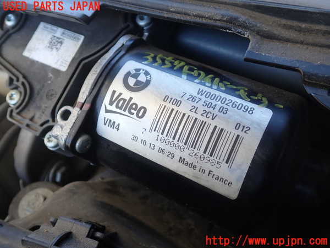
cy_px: 124
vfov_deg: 44.2
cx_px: 165
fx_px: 305
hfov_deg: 56.8
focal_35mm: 32
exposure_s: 1/80
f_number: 2.4
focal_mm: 5.79
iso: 100
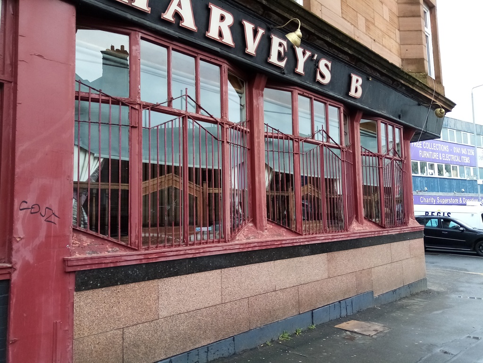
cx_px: 242
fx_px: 363
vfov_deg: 53.1
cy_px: 182
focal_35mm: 26
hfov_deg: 67.3
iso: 105
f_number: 1.8
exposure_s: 1/104
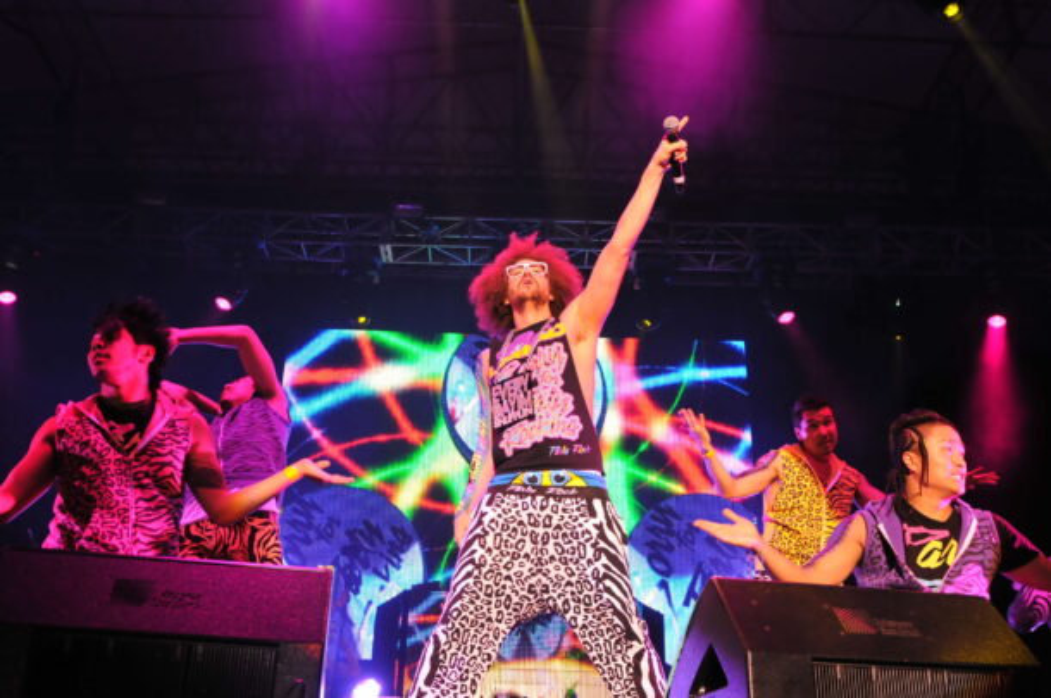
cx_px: 526
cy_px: 349
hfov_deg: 53.2
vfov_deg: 36.8
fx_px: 1050
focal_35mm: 36
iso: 1000
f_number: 4
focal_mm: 24
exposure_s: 1/80
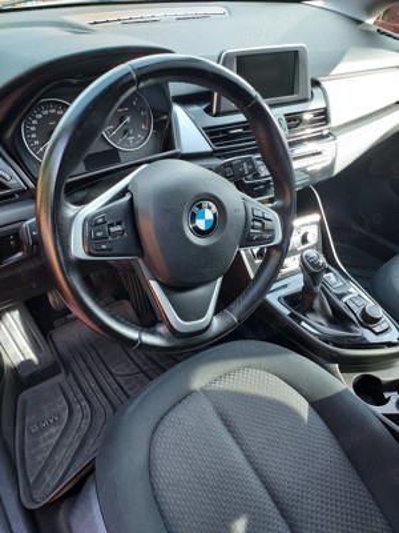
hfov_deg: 56.8
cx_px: 200
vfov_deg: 71.6
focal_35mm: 24
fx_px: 369
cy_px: 266
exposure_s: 1/50
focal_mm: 4.6
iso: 80
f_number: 1.8
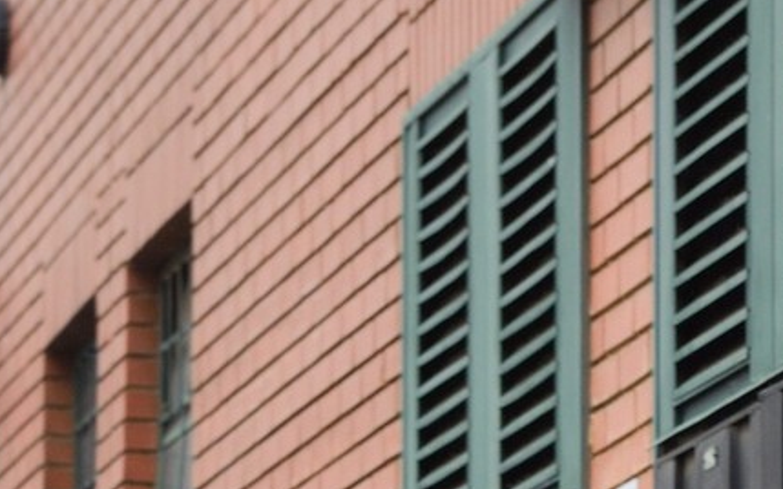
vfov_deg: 4.8
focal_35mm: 266
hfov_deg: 7.9
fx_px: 5676
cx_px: 542
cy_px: 1243
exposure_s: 1/400
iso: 800
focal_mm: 70
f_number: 7.1
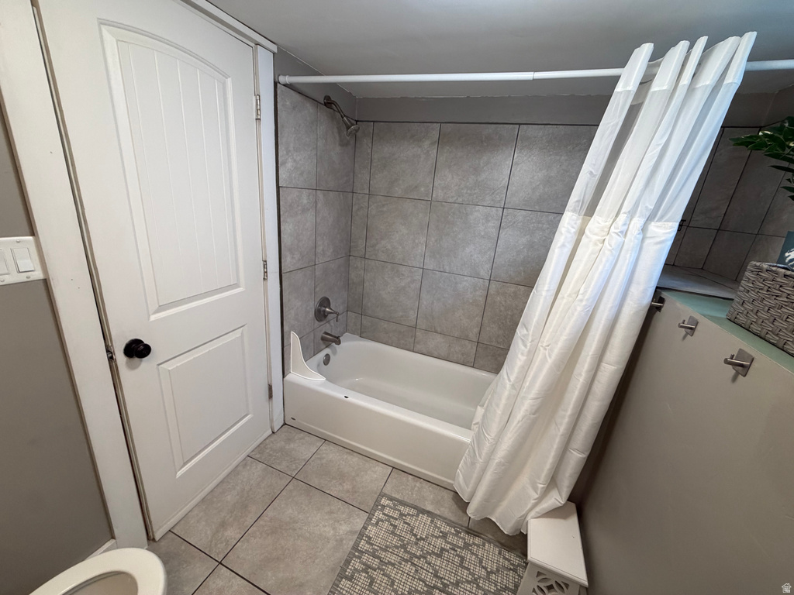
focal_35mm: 14
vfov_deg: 85.7
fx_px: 321
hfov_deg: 102.1
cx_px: 397
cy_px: 298
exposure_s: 1/120
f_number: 2.2
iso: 200
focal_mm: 2.22
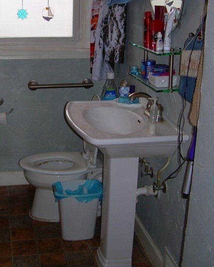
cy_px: 94
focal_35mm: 50
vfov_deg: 37.0
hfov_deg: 30.2
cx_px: 84
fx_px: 396
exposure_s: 1/60
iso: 50
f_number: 2.8
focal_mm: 6.3
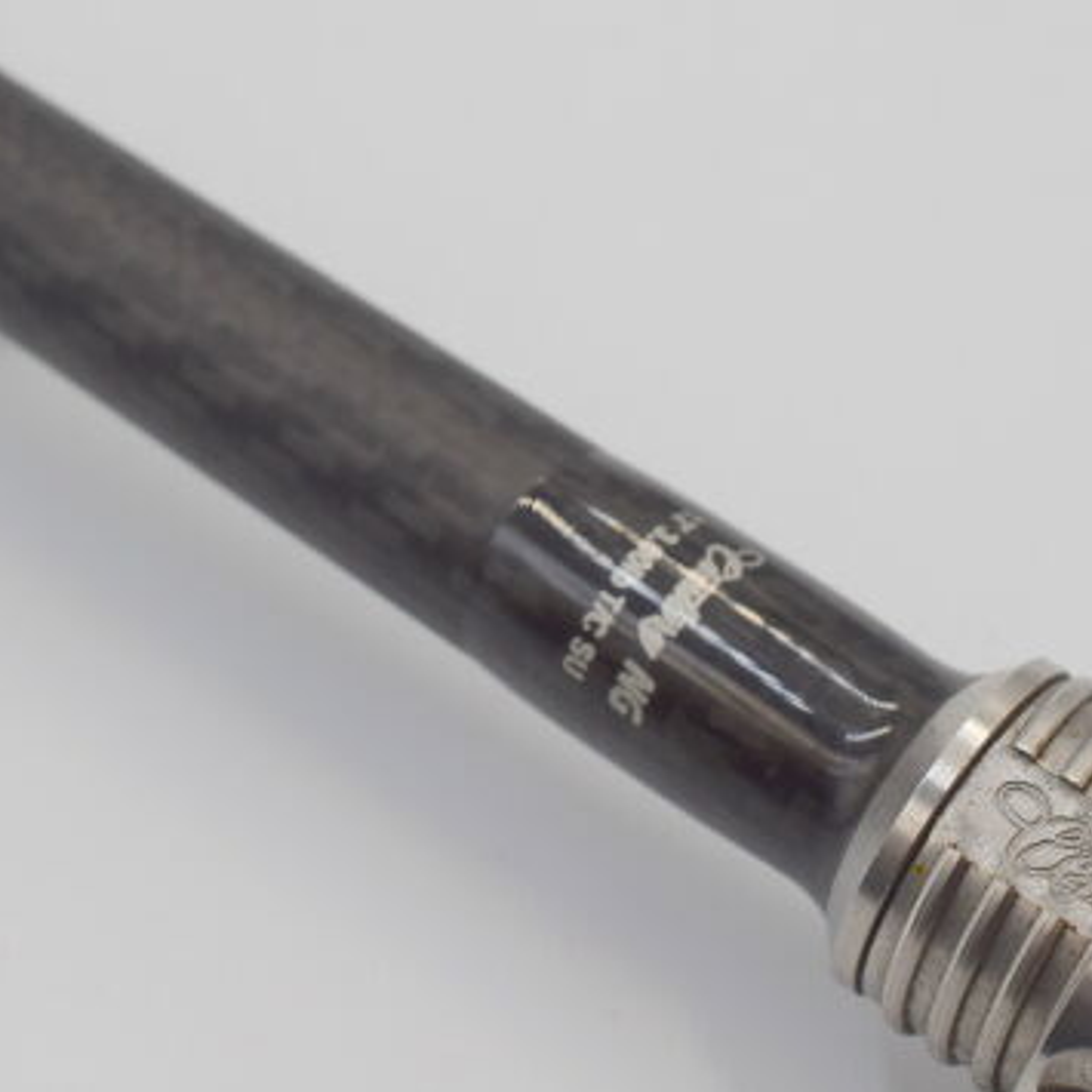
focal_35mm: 69
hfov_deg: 25.0
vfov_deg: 25.0
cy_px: 615
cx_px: 612
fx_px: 2460
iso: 320
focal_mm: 25
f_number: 8
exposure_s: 1/250
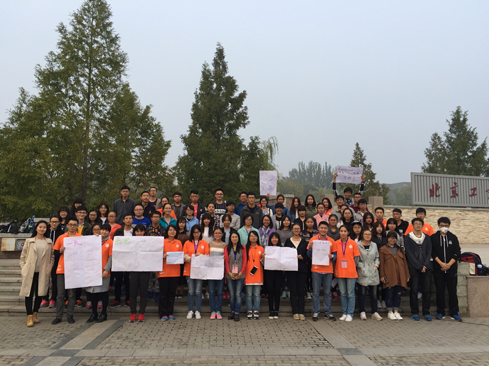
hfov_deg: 61.7
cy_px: 183
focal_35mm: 29
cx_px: 244
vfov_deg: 48.2
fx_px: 410
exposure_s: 1/148
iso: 32
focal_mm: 4.15
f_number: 2.2
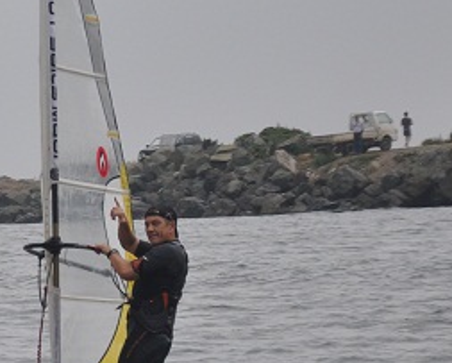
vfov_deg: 3.8
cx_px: -148
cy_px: 265
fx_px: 5419
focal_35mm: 405
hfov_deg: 4.8
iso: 400
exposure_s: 1/400
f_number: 5.6
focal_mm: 85
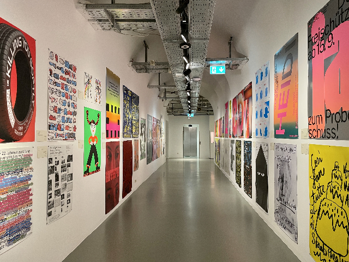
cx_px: 174
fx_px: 262
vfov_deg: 53.1
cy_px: 131
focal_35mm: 26
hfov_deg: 67.3
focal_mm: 4.2
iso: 125
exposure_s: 1/50
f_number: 1.6
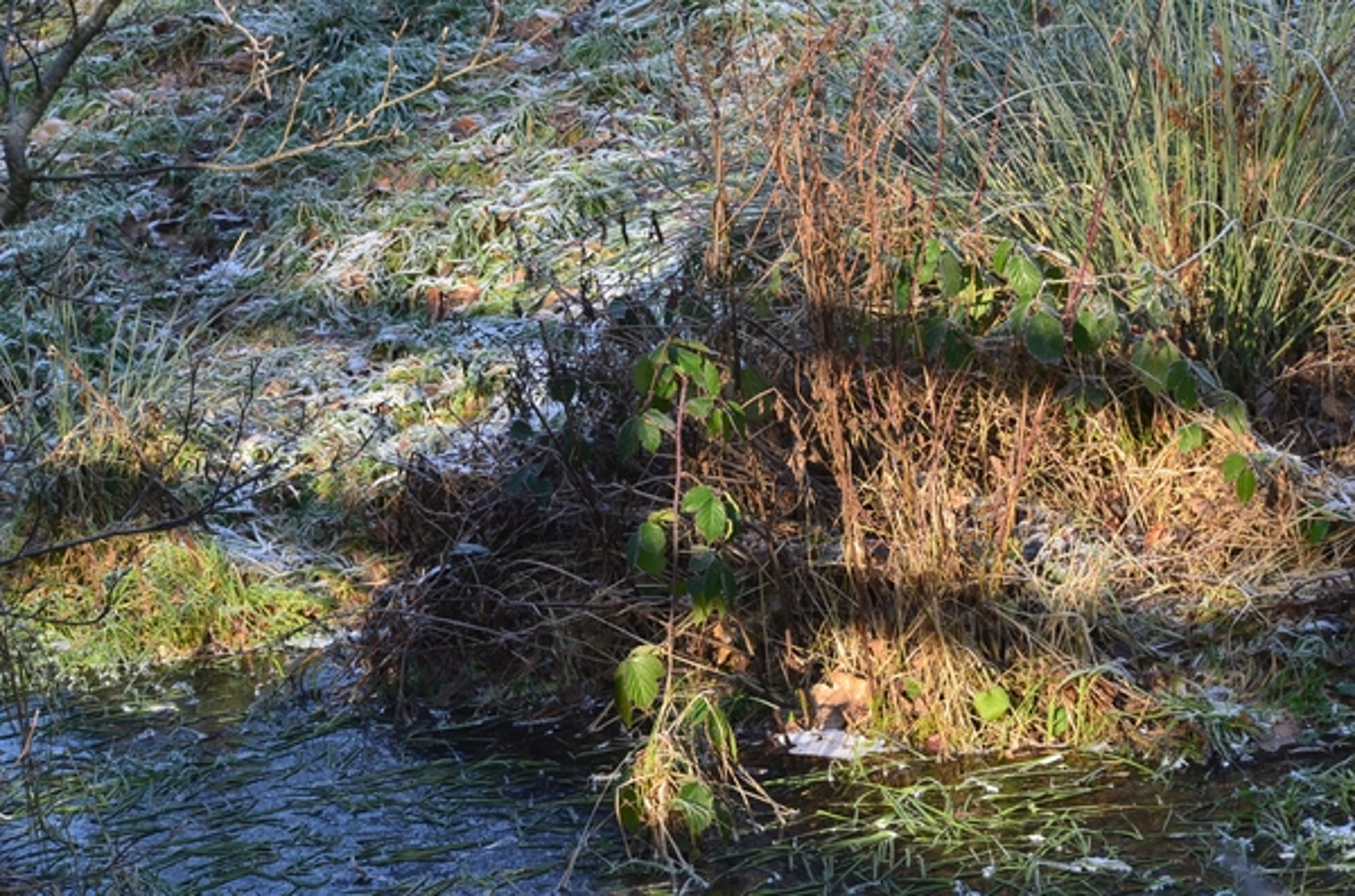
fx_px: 6308
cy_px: 448
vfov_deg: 8.1
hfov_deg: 12.3
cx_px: 678
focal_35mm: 168
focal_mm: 112
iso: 200
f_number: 10
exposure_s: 1/80
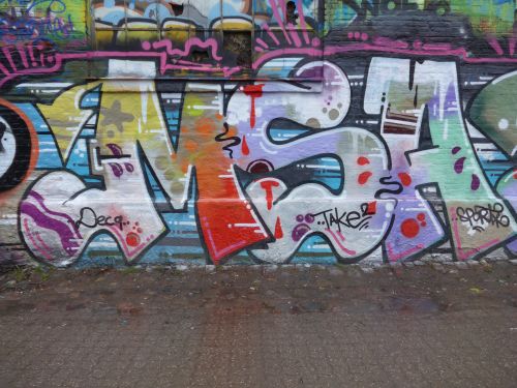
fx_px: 433
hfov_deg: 61.7
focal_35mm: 29
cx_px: 258
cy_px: 194
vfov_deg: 48.2
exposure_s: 1/125
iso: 80
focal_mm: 6
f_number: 2
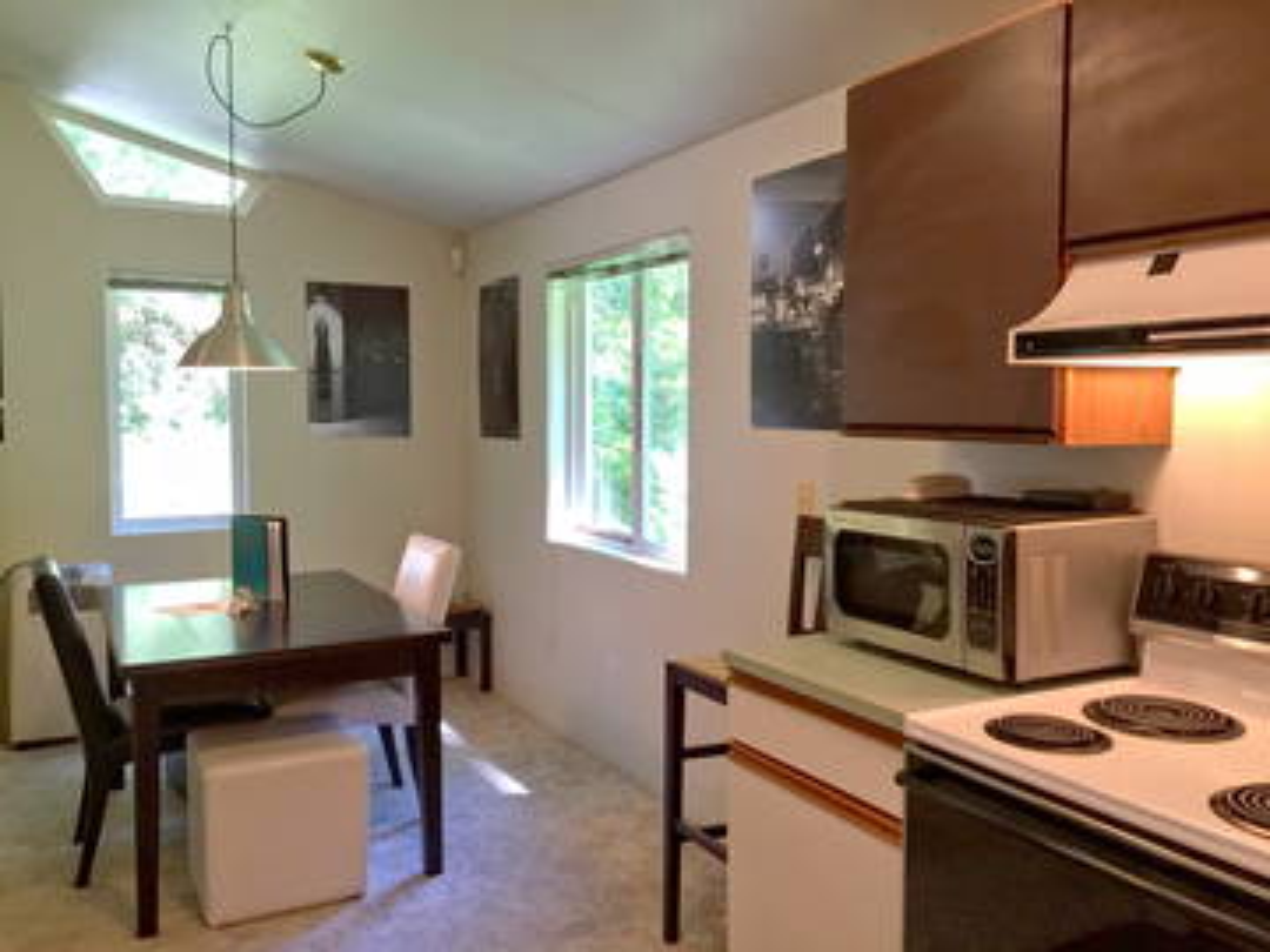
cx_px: 635
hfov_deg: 61.7
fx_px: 1064
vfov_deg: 48.2
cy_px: 476
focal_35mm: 29
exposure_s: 1/30
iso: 50
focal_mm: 4.15
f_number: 2.2
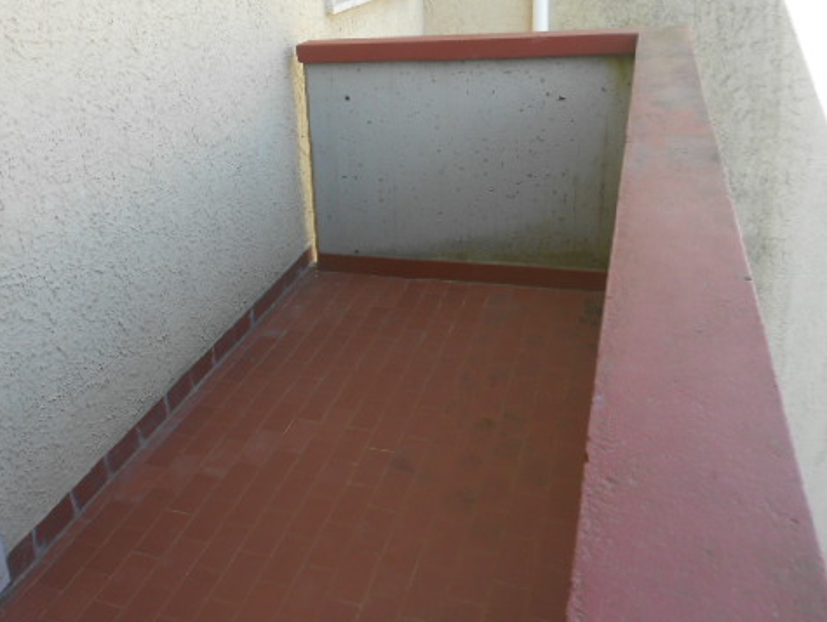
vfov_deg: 40.6
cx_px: 284
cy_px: 253
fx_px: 837
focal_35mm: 35
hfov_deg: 51.7
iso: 80
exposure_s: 1/125
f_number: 3.2
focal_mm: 4.6
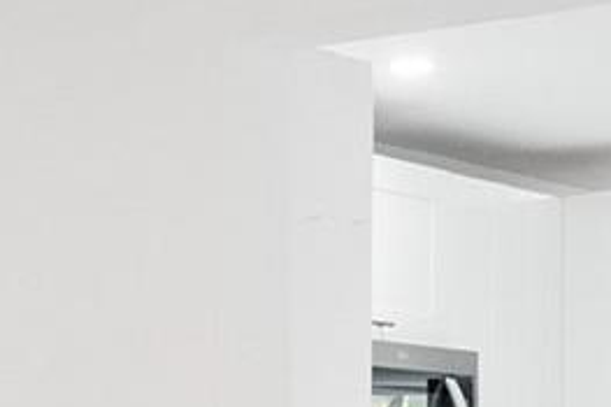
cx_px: -260
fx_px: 2578
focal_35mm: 152
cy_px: 637
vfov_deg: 8.8
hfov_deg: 12.9
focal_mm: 17
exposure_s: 1/25
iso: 2000
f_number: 8
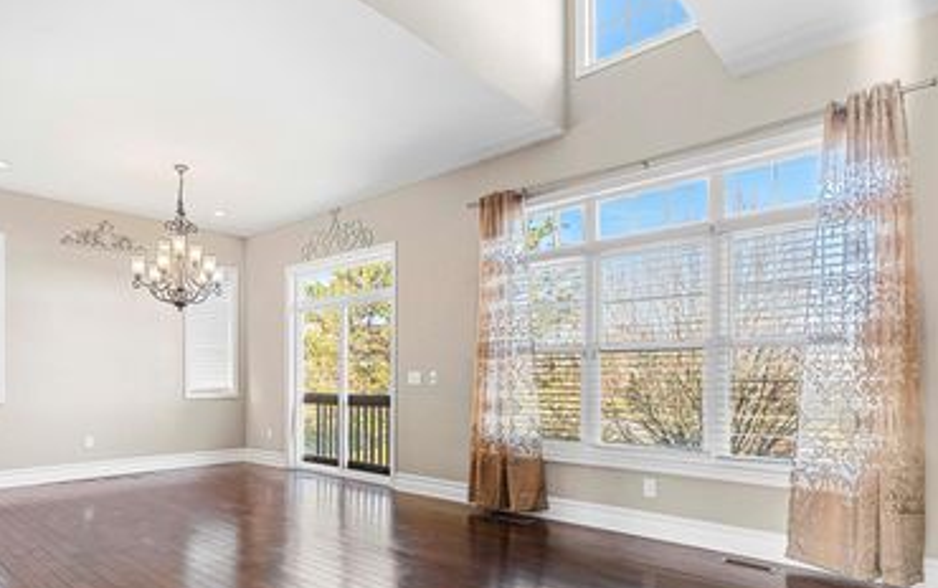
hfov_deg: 77.7
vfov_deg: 53.3
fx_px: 581
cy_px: 359
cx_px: 423
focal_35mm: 23
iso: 1600
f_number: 8
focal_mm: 16.5
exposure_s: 1/50
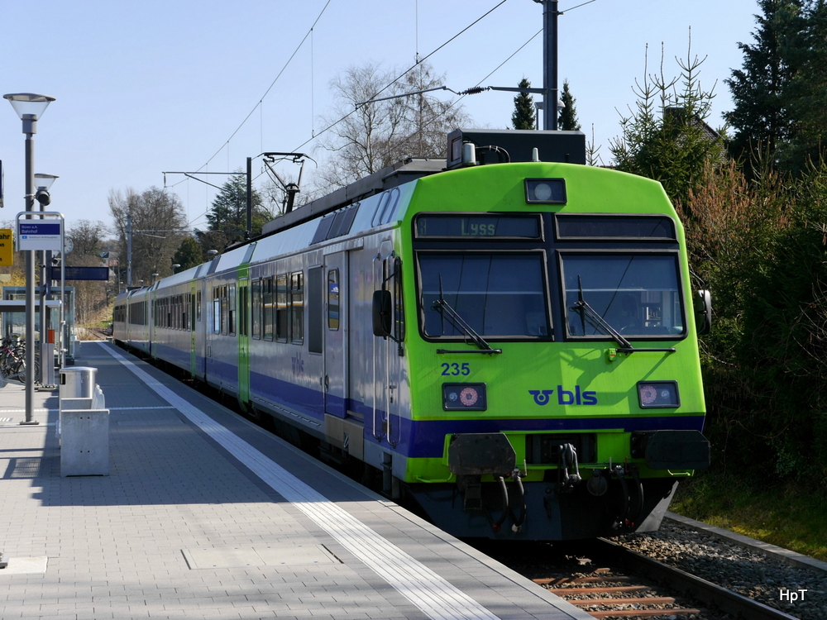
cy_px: 310
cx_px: 414
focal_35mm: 72
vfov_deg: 20.4
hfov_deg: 27.0
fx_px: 1720
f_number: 8
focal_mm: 36
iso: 160
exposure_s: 1/320
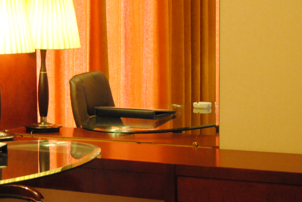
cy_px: 101
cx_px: 22
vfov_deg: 11.6
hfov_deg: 17.1
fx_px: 990
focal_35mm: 118
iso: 800
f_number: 4
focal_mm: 28
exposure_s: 1/8
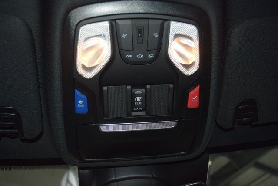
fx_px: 255
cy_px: 93
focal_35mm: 33
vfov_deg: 40.0
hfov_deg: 57.2
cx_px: 139
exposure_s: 1/80
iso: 320
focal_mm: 22
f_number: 3.5
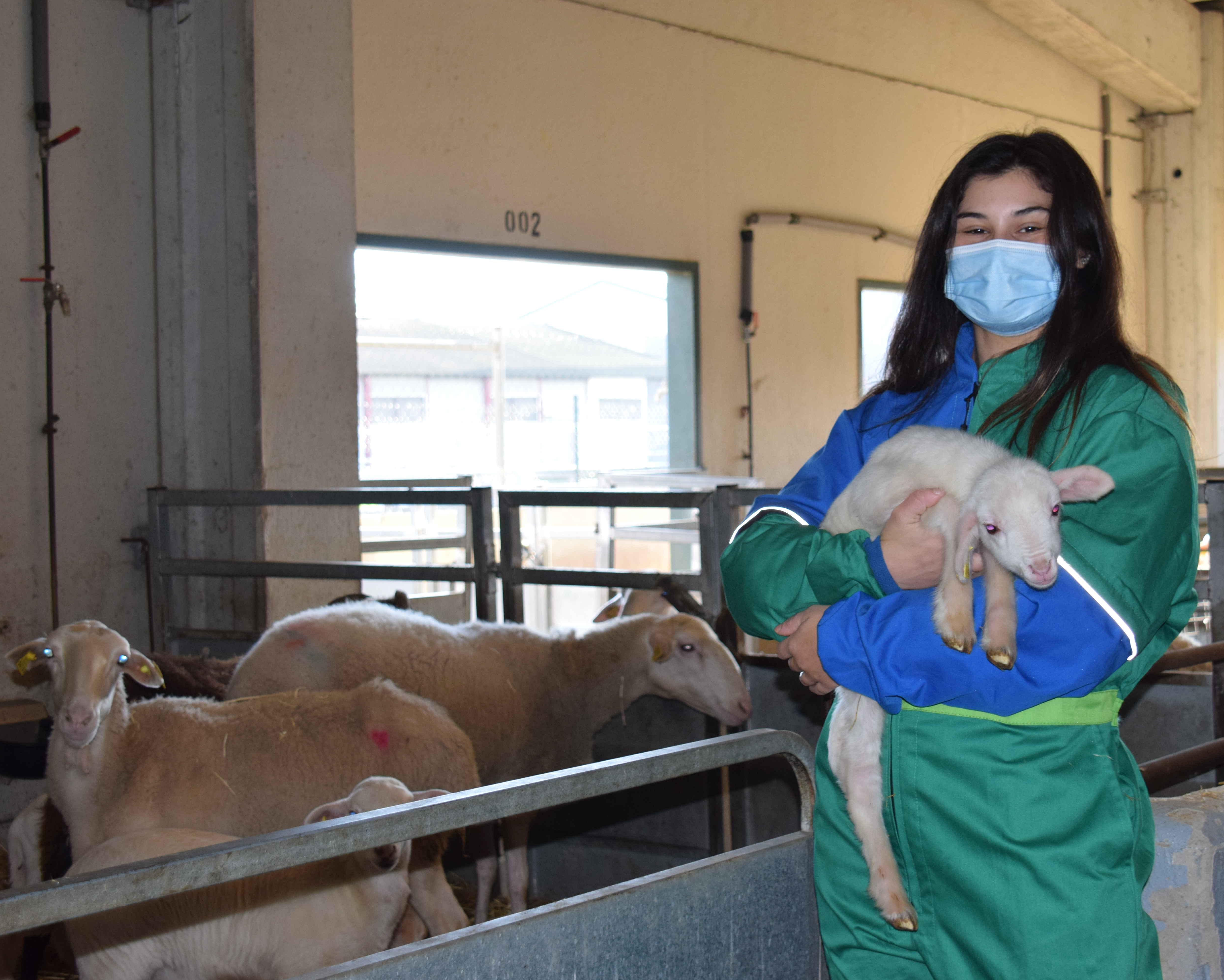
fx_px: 2101
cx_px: 720
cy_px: 489
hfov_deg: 32.4
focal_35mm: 58
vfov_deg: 26.2
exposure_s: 1/125
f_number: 5.6
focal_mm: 34
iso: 800
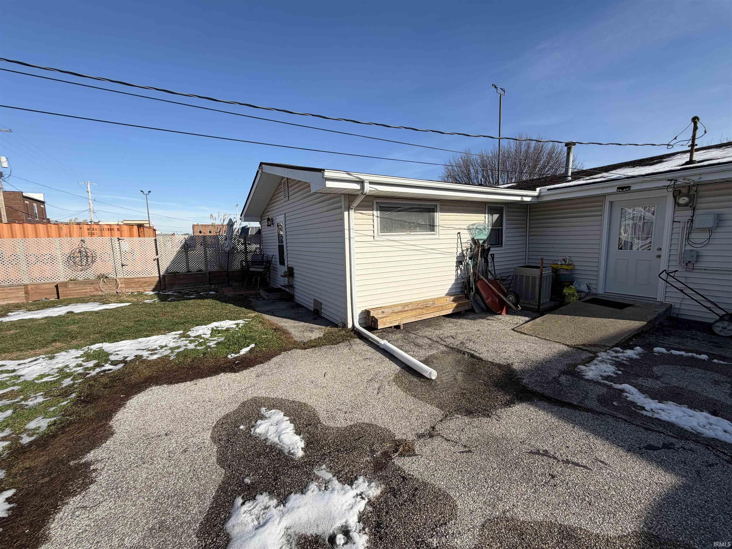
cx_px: 366
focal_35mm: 14
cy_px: 274
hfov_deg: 102.1
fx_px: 296
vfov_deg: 85.7
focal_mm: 2.22
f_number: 2.2
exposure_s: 1/955
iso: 20
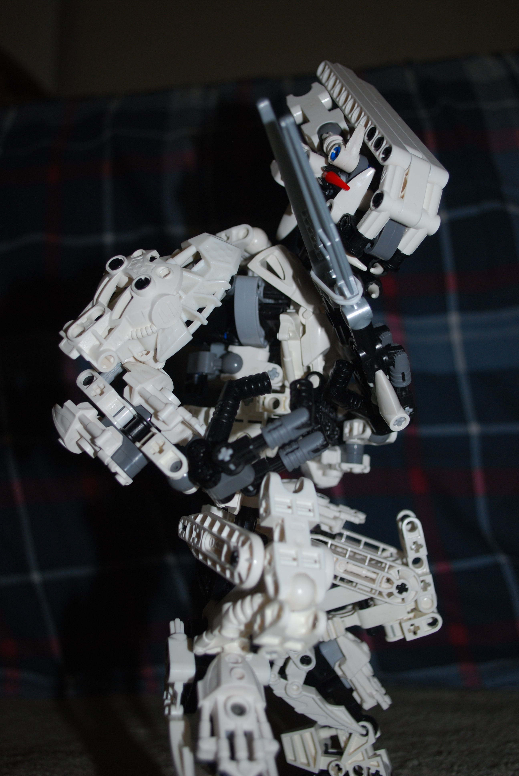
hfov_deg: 37.0
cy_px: 388
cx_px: 260
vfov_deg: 53.1
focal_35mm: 36
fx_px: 776
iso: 200
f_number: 4.2
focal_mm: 24
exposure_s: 1/60
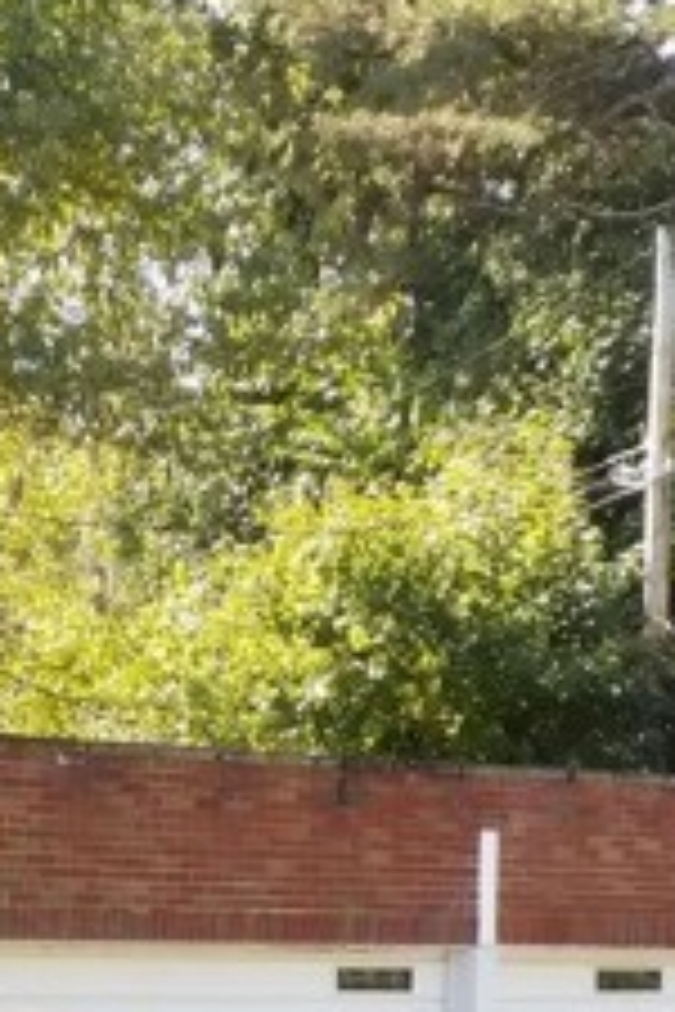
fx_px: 2700
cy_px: 1124
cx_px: -50
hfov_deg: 14.0
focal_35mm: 96
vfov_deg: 20.2
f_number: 1.9
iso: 40
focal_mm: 3.6
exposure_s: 1/149
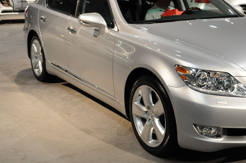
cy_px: 56
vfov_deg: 22.9
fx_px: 403
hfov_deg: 33.5
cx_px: 175
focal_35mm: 59
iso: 800
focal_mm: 24
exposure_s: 1/80
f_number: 4.5
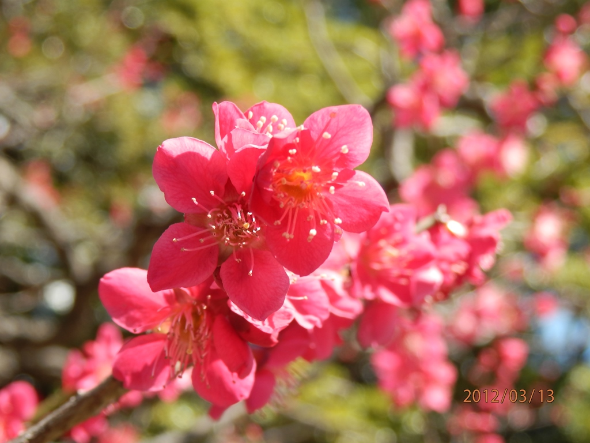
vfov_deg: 22.3
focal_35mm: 66
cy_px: 222
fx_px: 1125
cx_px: 295
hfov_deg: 29.4
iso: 80
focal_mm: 11.9
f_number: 4.4
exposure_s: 1/200
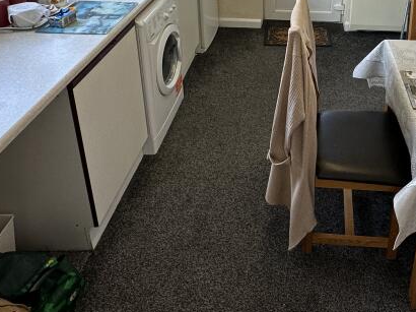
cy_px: 8
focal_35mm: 35
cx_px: 318
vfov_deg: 36.9
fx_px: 420
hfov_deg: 50.2
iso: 100
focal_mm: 2.22
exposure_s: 1/100
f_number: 2.2
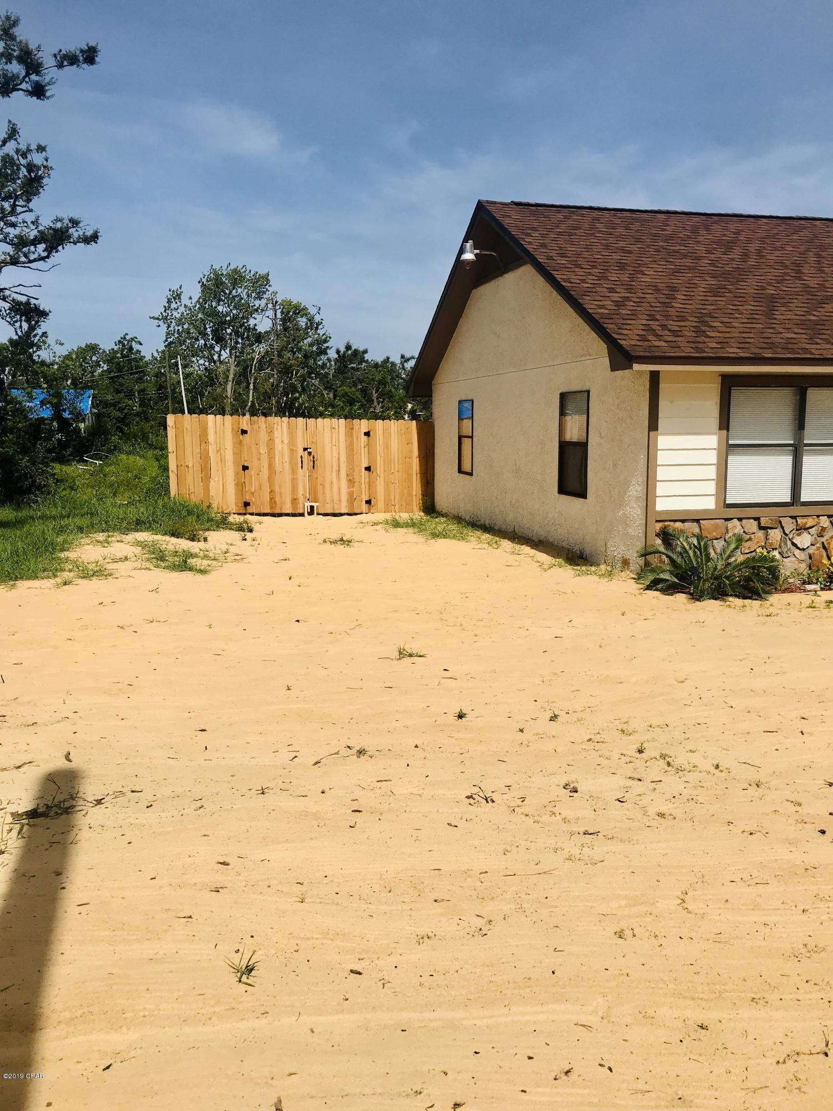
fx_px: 898
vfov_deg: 63.4
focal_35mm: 28
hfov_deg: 49.7
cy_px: 556
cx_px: 416
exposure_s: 1/4367
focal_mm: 3.99
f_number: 1.8
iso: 20
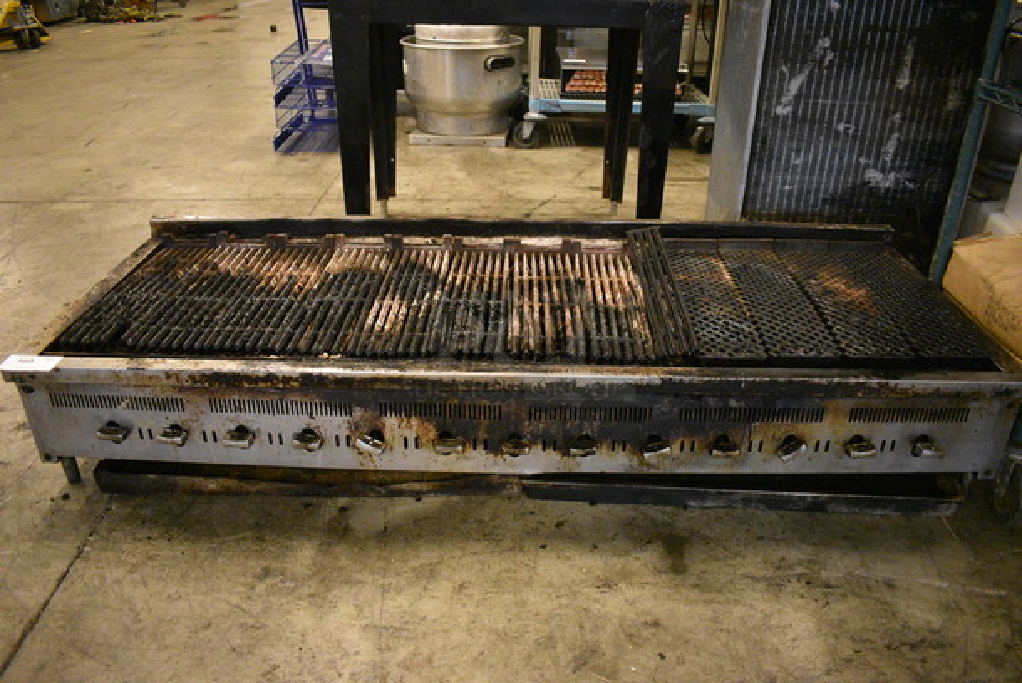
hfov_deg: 67.3
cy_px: 342
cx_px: 511
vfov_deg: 48.0
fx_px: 767
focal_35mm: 27
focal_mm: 18
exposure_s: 1/125
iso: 6400
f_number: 3.5
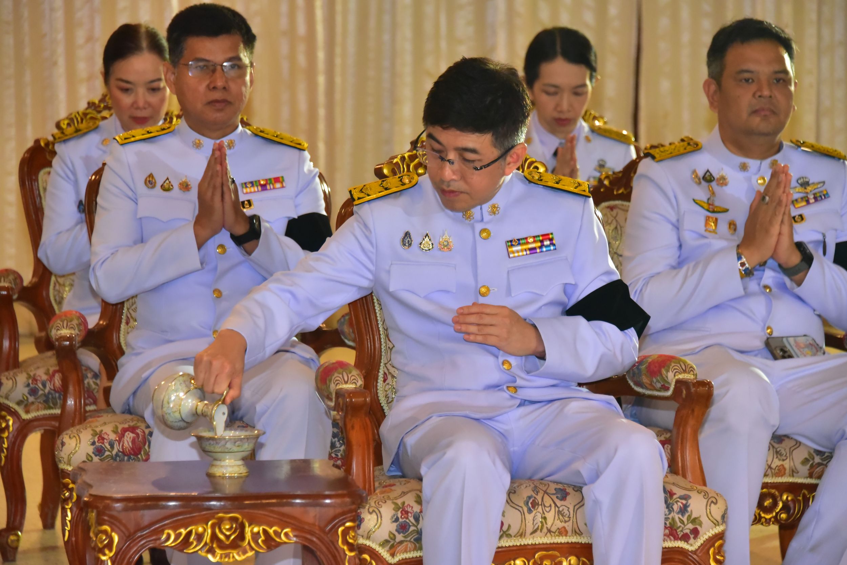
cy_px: 282
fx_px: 4001
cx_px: 424
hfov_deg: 12.1
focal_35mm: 170
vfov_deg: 8.1
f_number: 5.6
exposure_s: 1/200
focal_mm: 170
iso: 8000
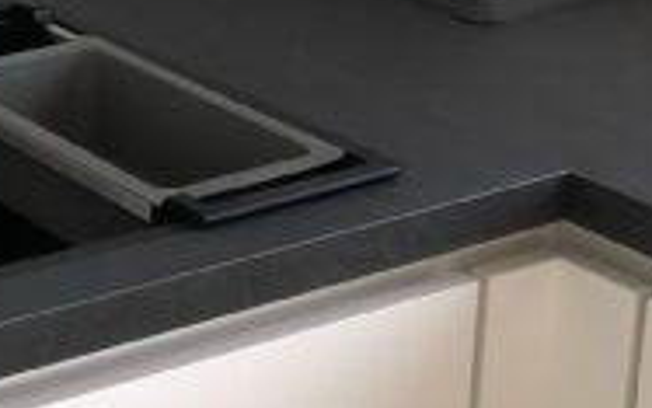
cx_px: -331
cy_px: 0
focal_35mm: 122
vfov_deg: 10.7
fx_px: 2168
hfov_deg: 15.7
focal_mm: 4
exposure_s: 1/30
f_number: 1.8
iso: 20
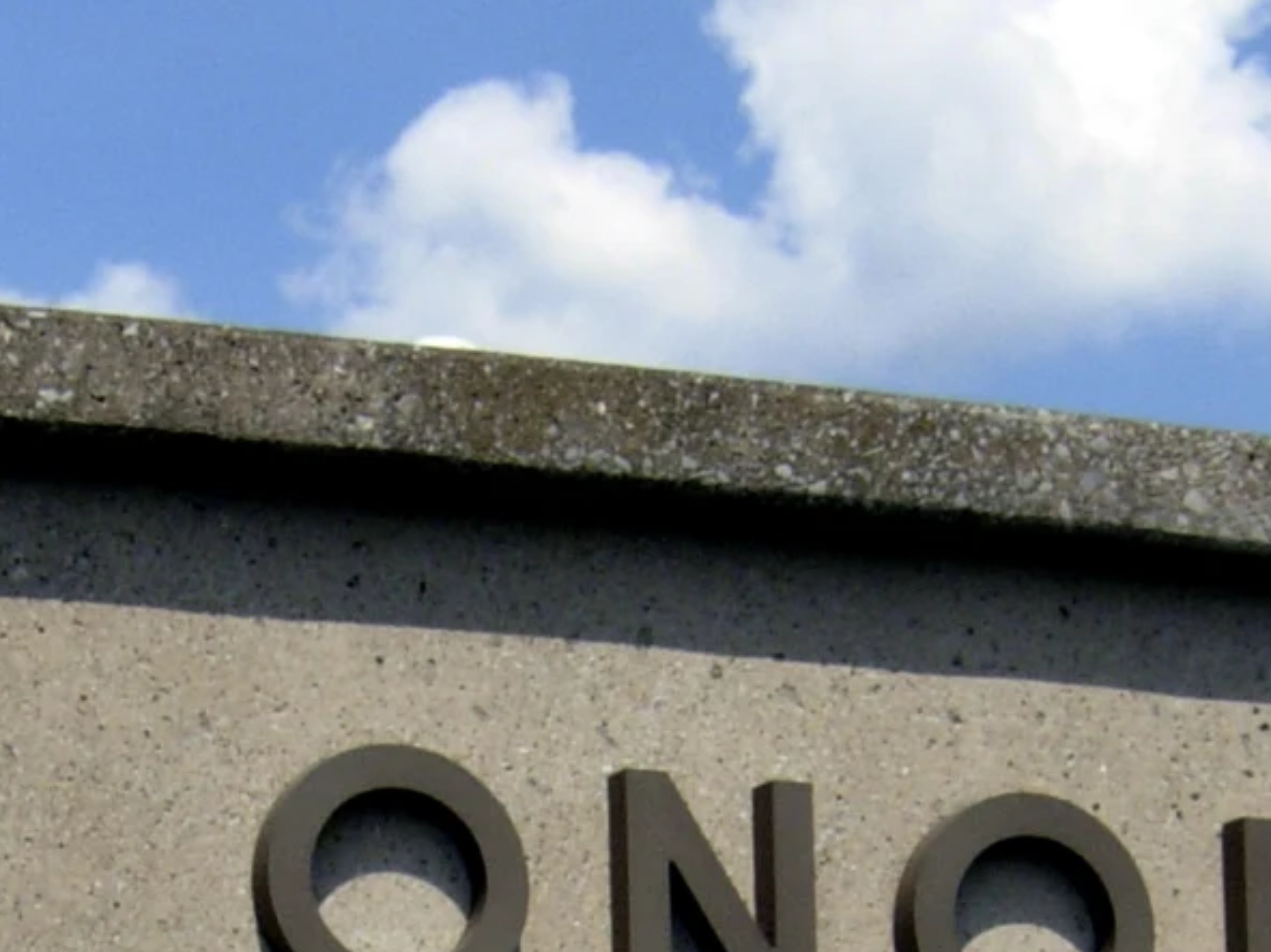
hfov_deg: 12.6
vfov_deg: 9.1
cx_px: 301
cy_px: 1668
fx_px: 5727
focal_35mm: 156
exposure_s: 1/418
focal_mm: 7.5
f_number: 6.8
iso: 50
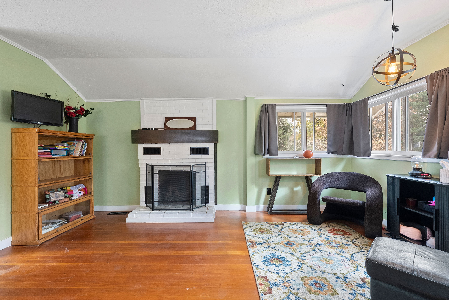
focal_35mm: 16
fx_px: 200
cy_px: 150
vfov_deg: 73.8
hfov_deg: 96.7
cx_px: 224
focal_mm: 16
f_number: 8
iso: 800
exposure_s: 1/4
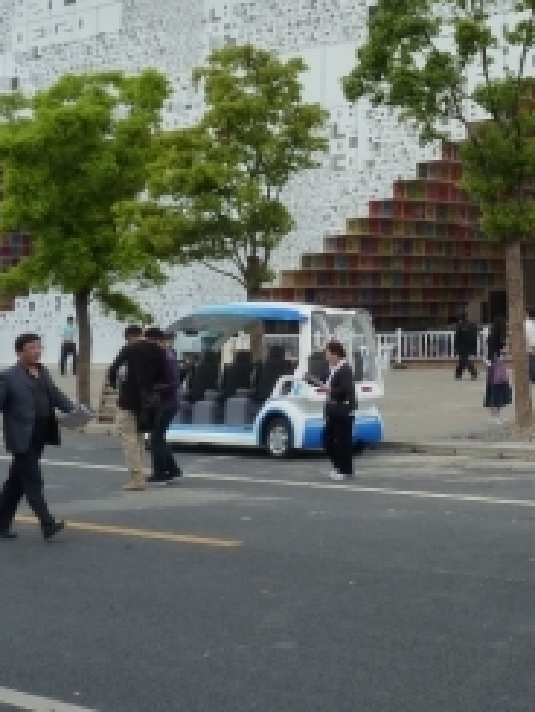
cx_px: 619
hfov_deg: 19.7
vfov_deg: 26.9
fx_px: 1462
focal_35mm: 71
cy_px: 145
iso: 125
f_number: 5.6
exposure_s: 1/200
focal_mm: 5.2
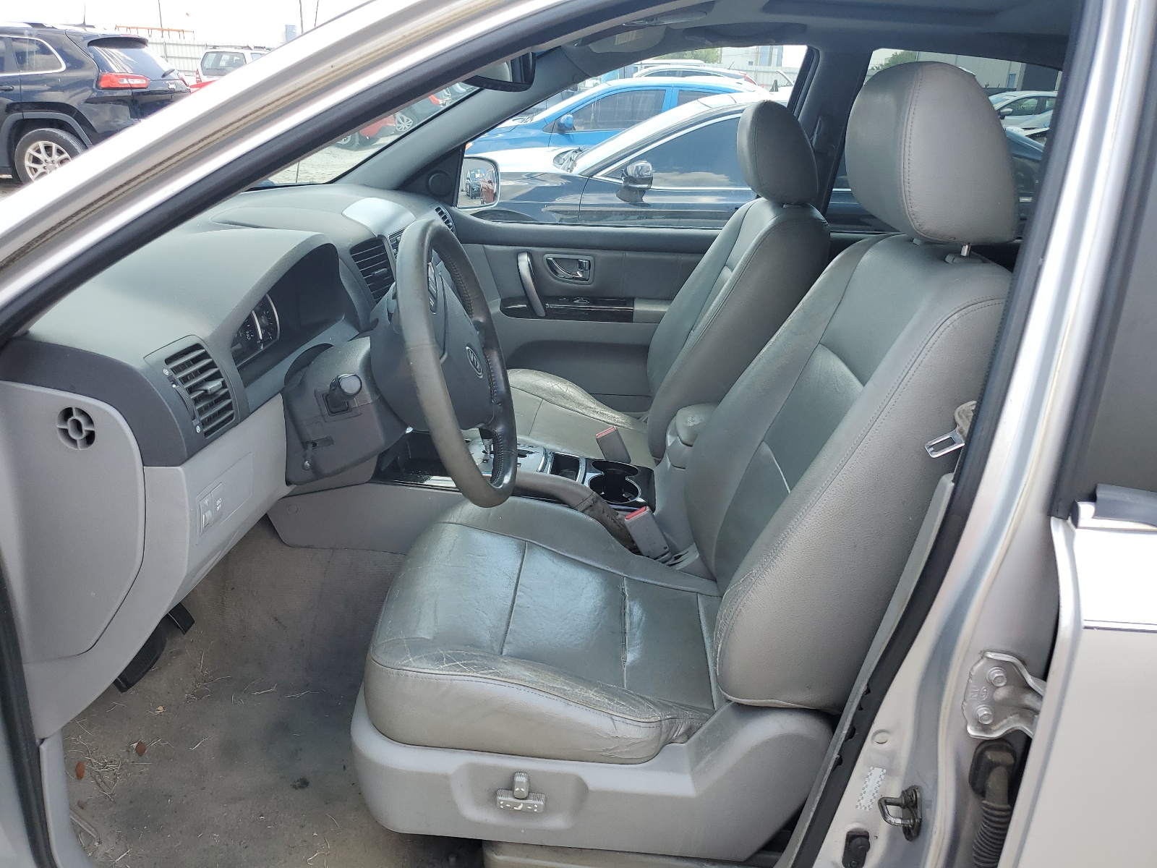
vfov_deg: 53.1
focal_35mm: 26
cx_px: 578
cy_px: 434
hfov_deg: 67.3
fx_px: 869
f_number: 1.5
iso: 50
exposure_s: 1/625
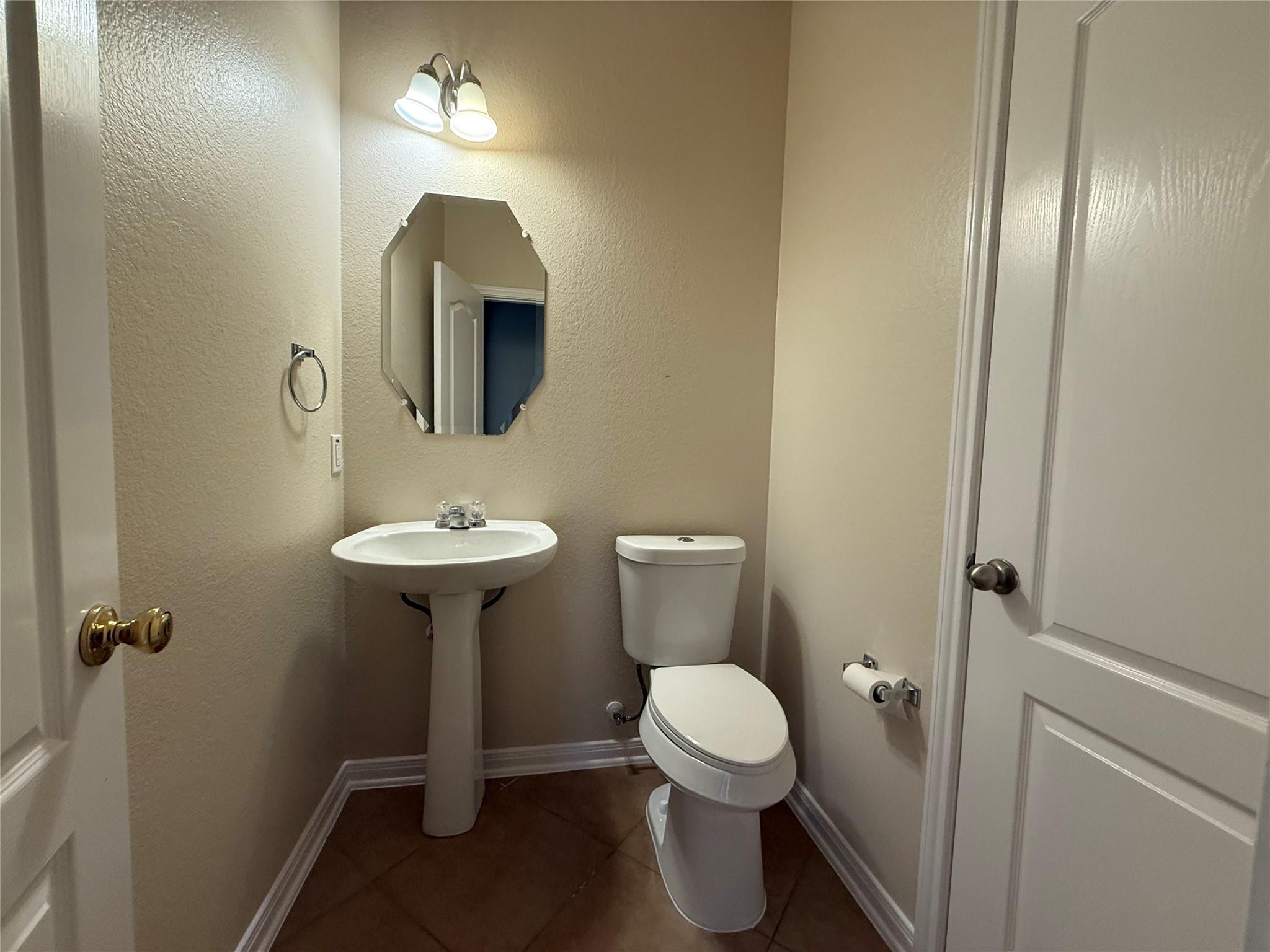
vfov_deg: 85.7
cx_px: 635
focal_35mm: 14
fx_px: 514
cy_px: 476
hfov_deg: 102.1
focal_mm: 2.22
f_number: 2.2
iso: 200
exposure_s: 1/120
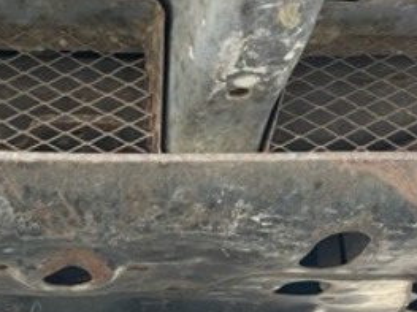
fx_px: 915
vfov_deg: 19.2
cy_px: 233
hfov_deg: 24.7
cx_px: 16
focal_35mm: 76
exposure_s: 1/60
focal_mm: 5.1
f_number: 1.6
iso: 200
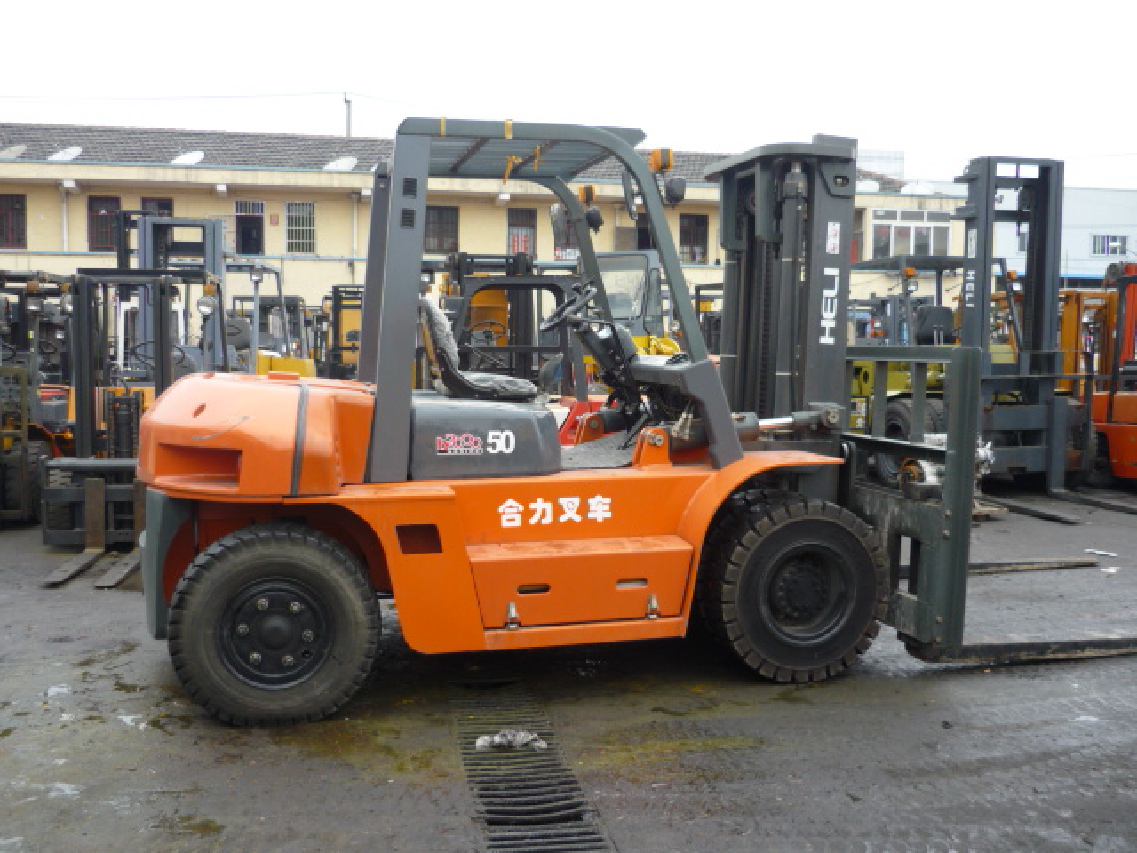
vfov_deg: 42.9
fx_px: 1084
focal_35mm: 33
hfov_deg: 55.4
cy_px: 426
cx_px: 568
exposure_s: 1/250
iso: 100
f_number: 2.8
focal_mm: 5.5
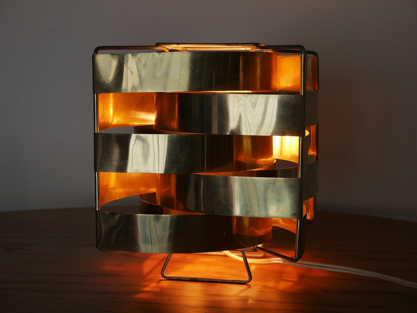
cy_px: 156
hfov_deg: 30.3
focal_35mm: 64
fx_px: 771
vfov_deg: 22.9
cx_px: 208
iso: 200
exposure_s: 1/80
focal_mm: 32
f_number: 5.6
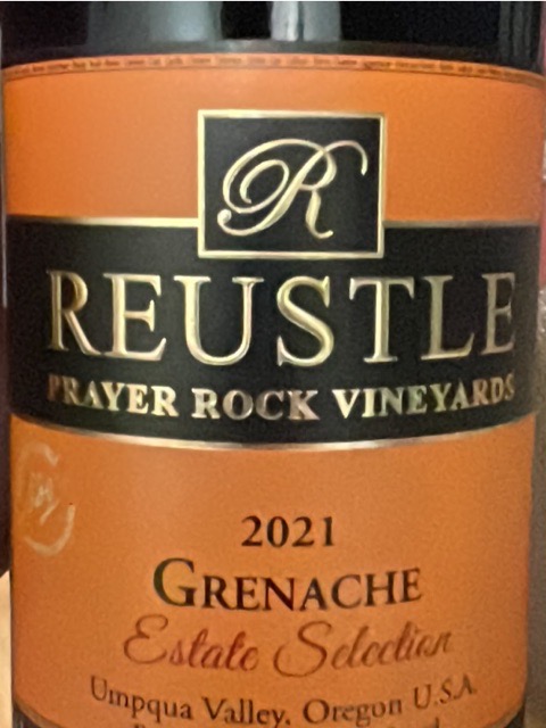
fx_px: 631
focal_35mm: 30
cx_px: 273
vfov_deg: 60.0
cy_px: 364
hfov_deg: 46.8
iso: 2000
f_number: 2.4
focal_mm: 1.54
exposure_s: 1/40
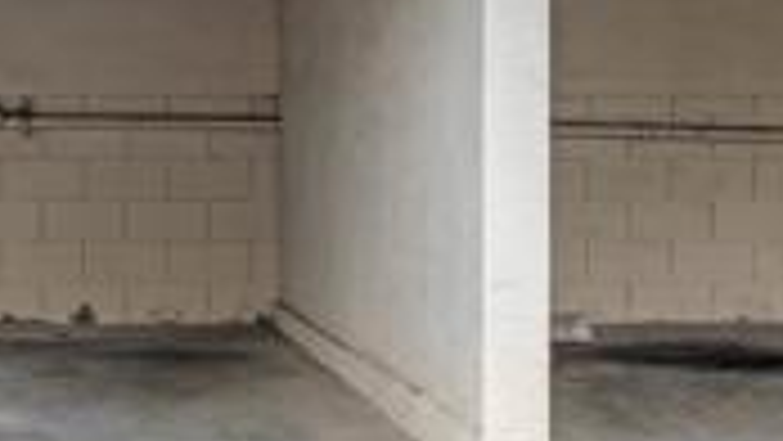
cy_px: 119
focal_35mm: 135
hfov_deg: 15.5
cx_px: -40
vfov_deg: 9.0
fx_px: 2804
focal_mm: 35
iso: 100
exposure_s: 1/3
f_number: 8
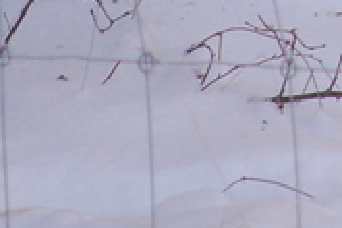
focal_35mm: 1857
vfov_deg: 0.7
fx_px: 17640
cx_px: 616
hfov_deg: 1.1
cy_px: -353
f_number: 5.6
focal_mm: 200
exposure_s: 1/160
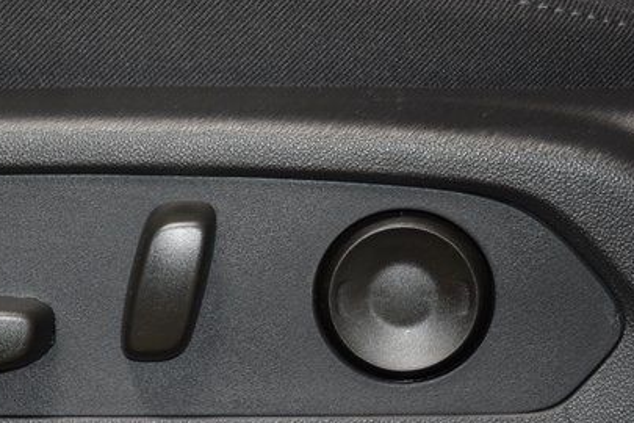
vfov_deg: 8.3
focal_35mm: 166
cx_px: 177
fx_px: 2923
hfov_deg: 12.4
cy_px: 244
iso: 1800
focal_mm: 70
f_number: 4.5
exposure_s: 1/50
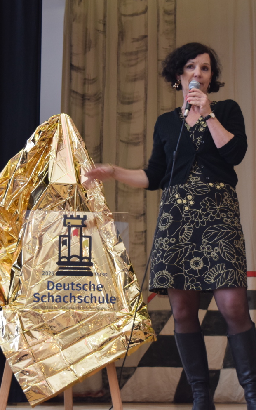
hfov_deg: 16.2
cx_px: 120
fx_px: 902
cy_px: 204
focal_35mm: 81
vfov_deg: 25.6
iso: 1000
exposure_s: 1/60
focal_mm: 35
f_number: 4.5
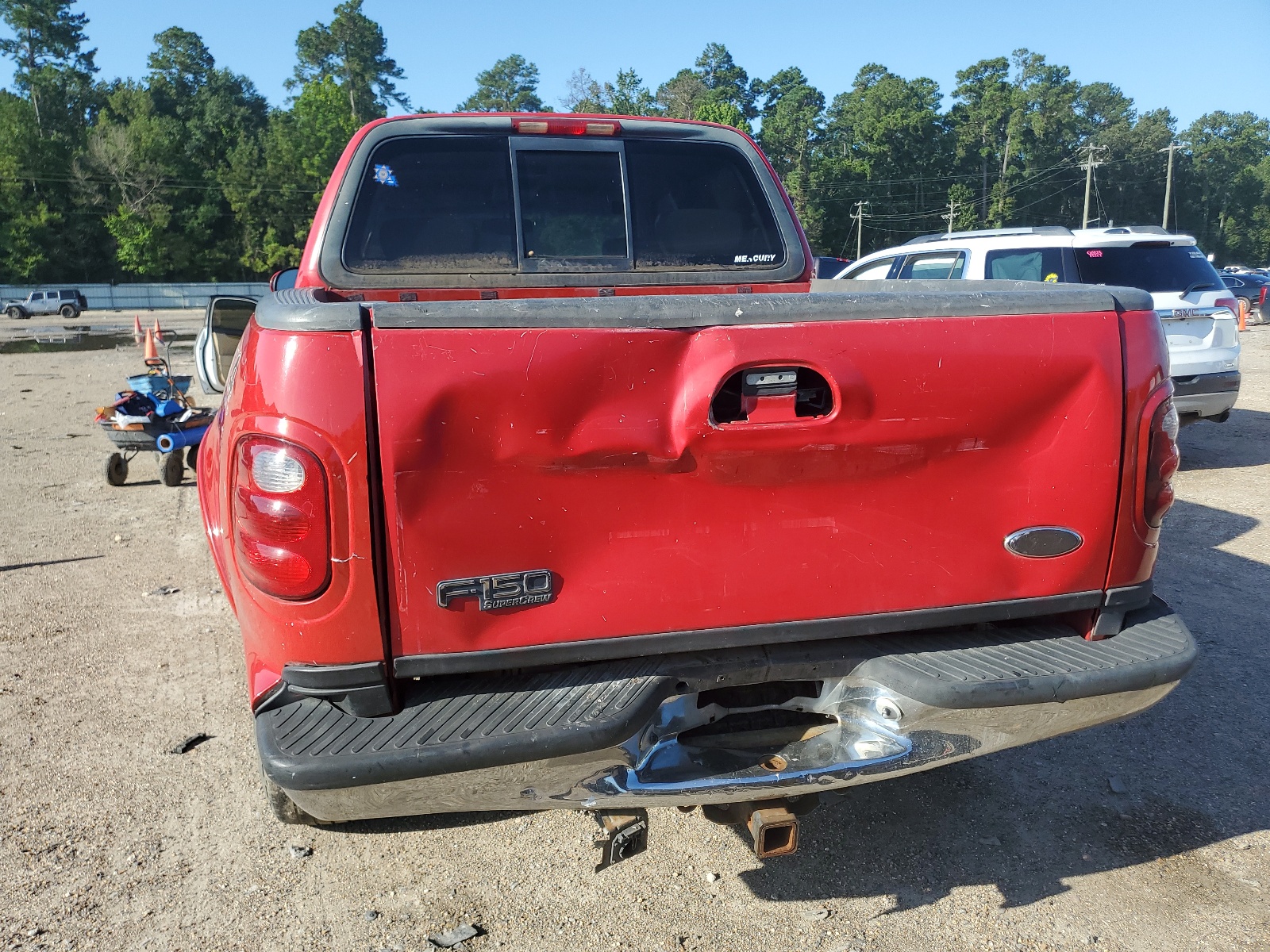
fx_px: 954
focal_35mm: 26
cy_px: 476
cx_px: 635
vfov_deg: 53.1
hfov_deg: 67.3
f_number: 1.5
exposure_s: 1/1667
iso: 50
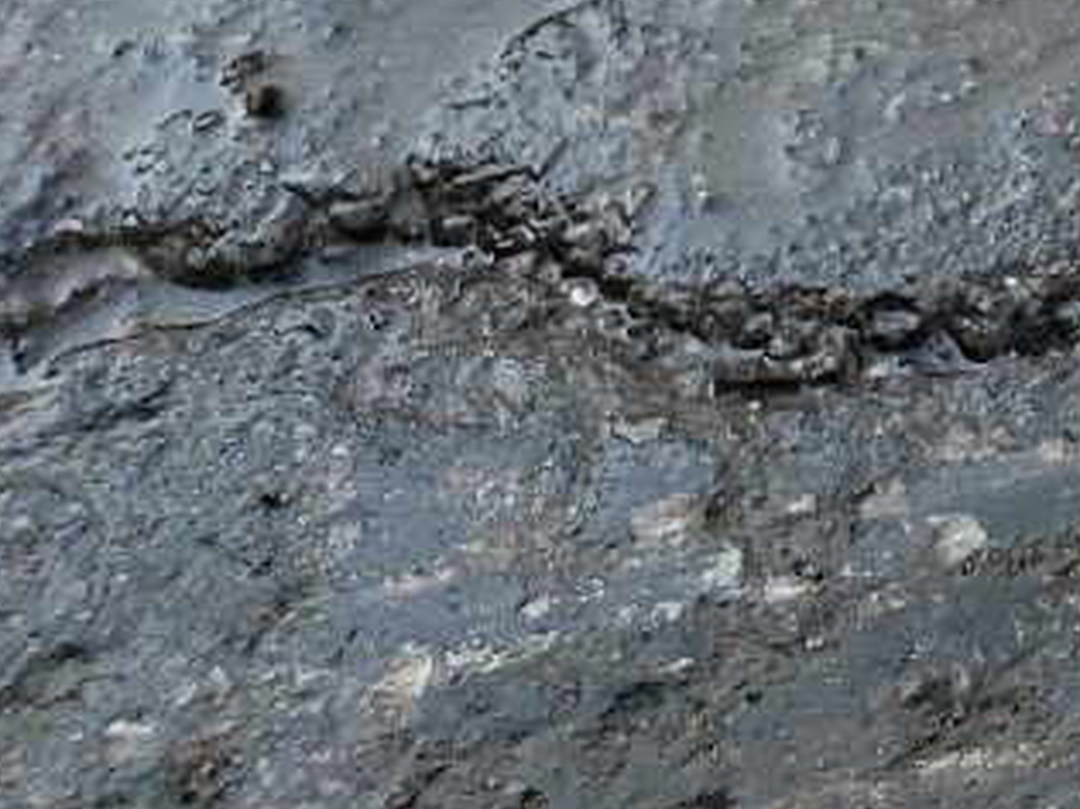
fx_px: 4117
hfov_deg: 12.1
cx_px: 2551
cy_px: -823
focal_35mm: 132
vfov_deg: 10.3
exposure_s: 1/1250
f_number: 1.5
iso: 50
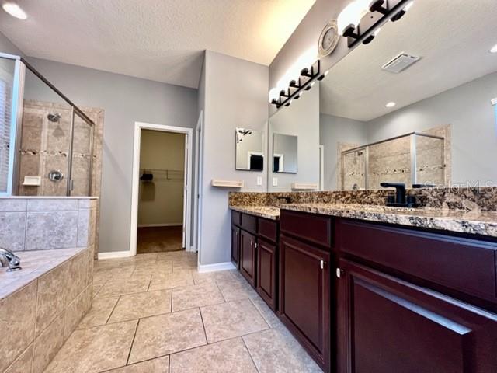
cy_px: 186
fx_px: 187
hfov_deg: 106.2
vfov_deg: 89.9
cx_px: 248
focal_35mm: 13
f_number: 1.8
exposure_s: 1/60
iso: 200
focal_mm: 1.57
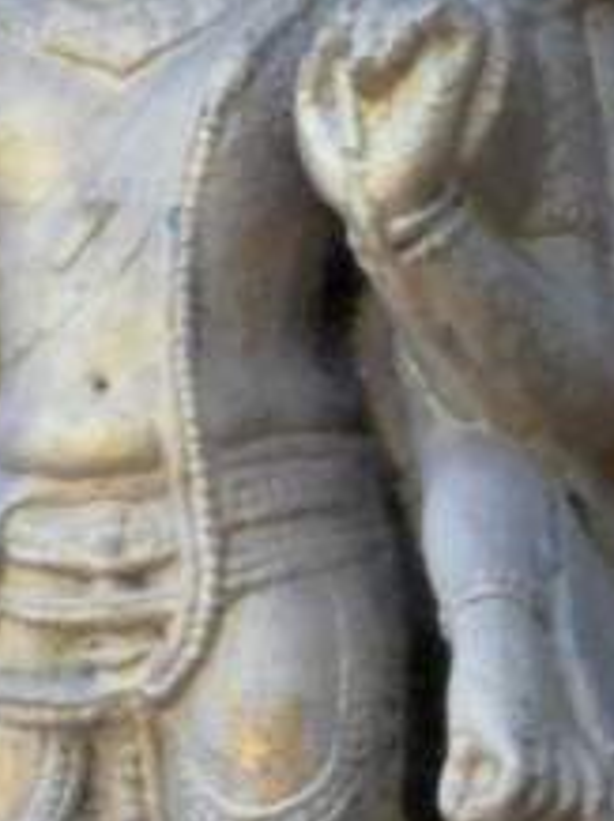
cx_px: 286
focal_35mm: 1418
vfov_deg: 1.4
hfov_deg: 1.0
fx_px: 33602
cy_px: 418
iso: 800
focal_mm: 68.9
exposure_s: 1/30
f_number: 5.9
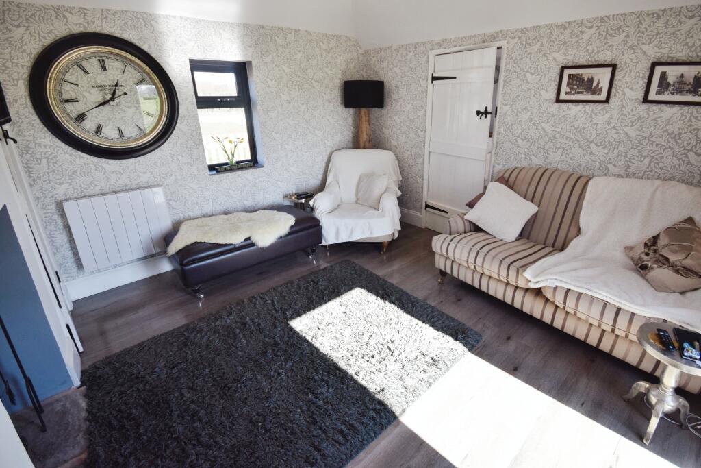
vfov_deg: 77.3
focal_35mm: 15
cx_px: 350
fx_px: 292
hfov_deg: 100.4
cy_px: 234
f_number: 6.3
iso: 400
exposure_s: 1/160
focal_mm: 10
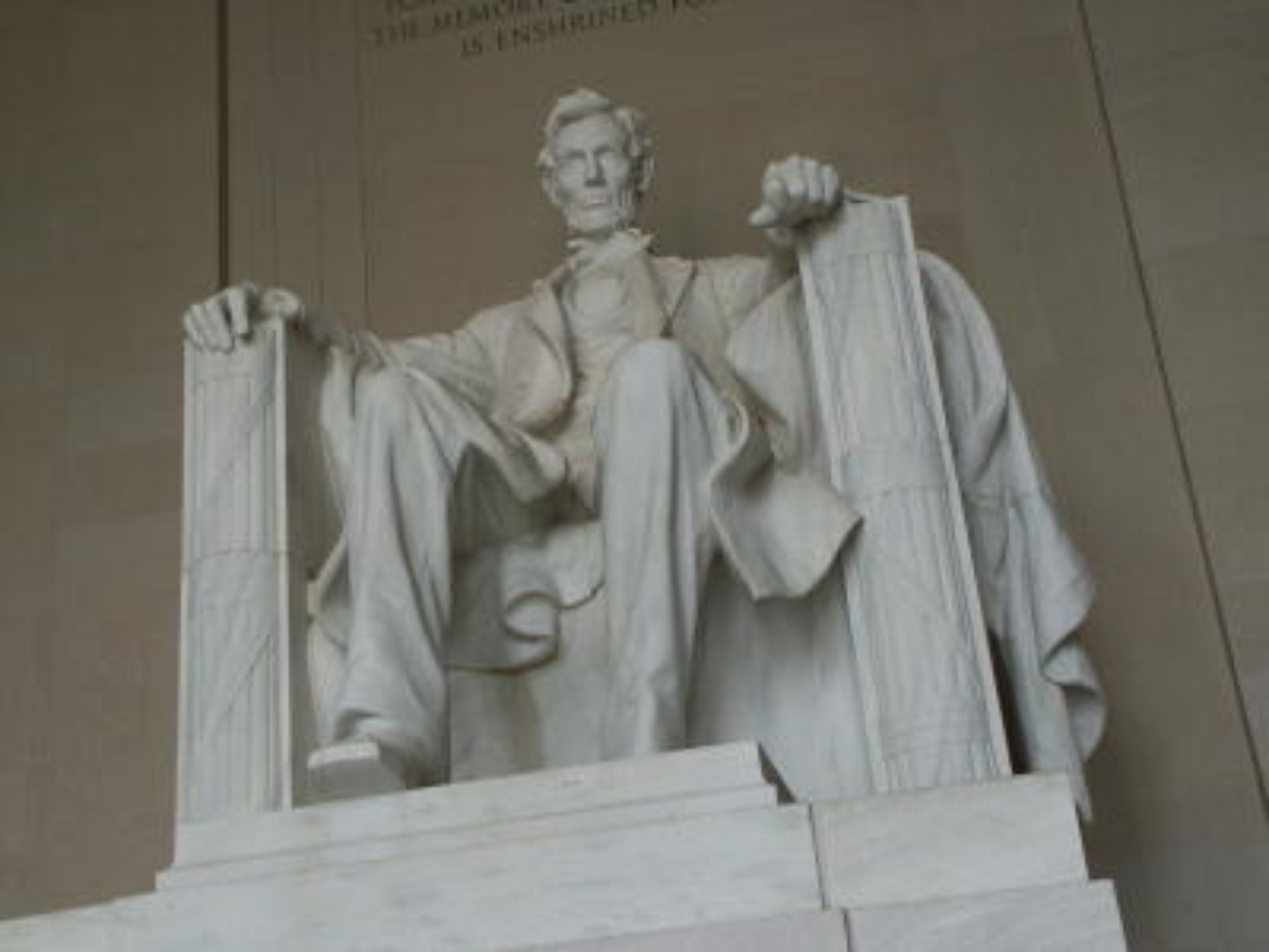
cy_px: 476
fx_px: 1760
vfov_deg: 30.3
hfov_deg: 39.7
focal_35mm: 48
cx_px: 634
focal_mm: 12.48
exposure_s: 1/45
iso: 100
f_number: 5.6
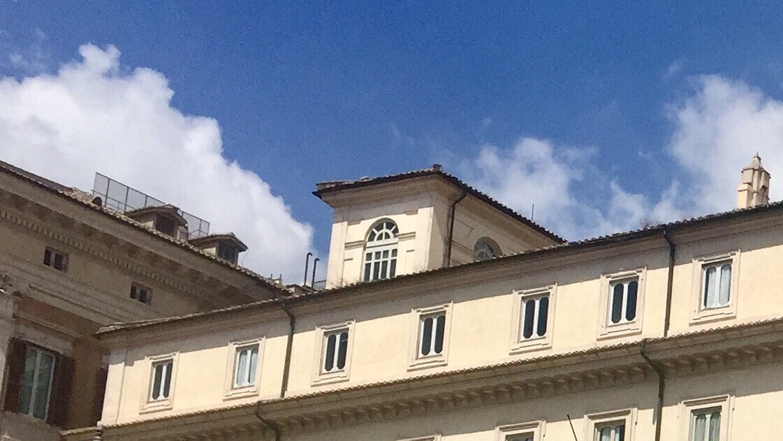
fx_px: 1910
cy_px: 612
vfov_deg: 12.6
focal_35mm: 92
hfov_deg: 20.7
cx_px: 1073
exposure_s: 1/4950
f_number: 2.2
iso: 32
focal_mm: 4.2
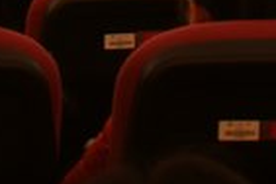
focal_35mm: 221
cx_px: -170
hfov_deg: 9.0
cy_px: -318
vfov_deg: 5.9
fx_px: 1694
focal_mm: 26
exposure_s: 1/4
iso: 100
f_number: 8
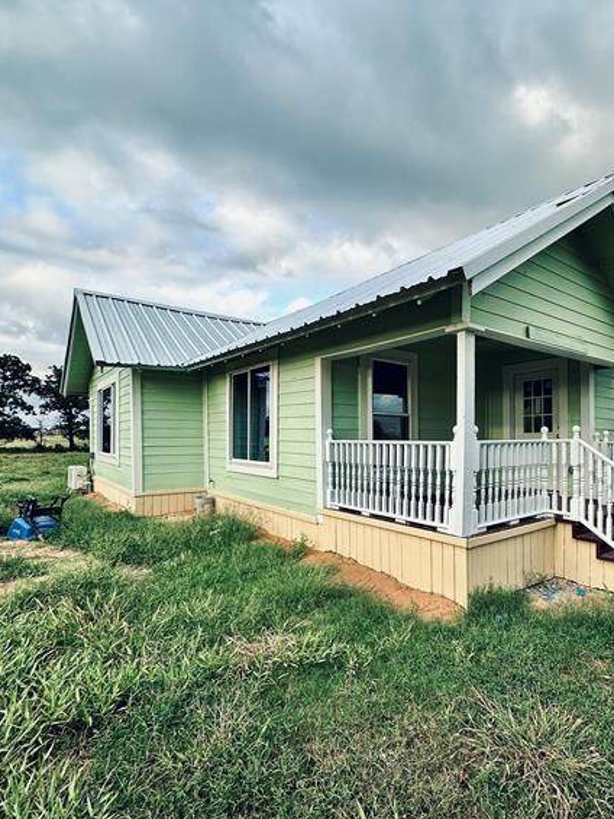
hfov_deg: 67.5
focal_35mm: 19
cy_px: 441
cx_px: 387
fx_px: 450
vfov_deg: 84.5
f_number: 2.2
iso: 40
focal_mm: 2.22
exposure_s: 1/506
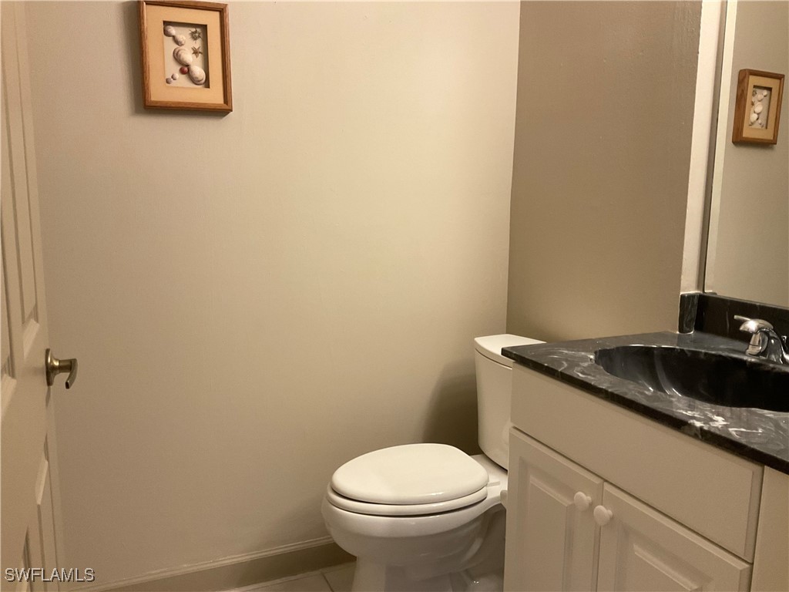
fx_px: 661
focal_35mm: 29
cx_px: 394
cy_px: 296
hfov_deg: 61.7
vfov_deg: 48.2
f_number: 1.8
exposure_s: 1/60
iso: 125
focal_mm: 3
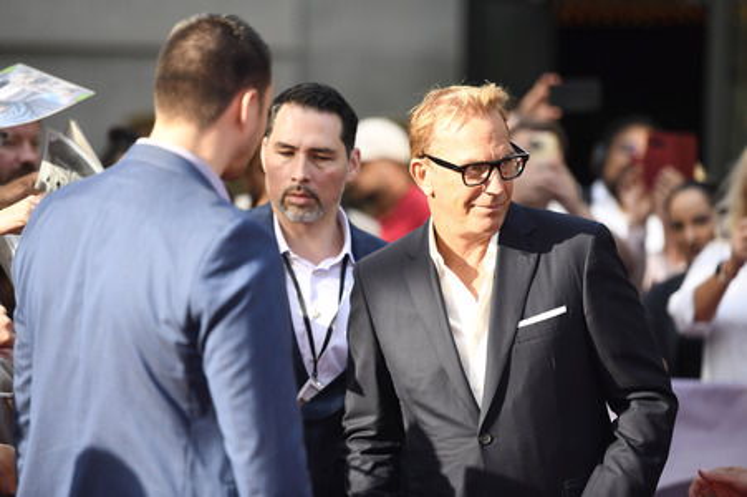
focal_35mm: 180
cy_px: 248
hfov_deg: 11.4
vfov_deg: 7.6
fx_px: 3732
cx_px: 374
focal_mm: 180
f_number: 2.8
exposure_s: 1/1600
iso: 640
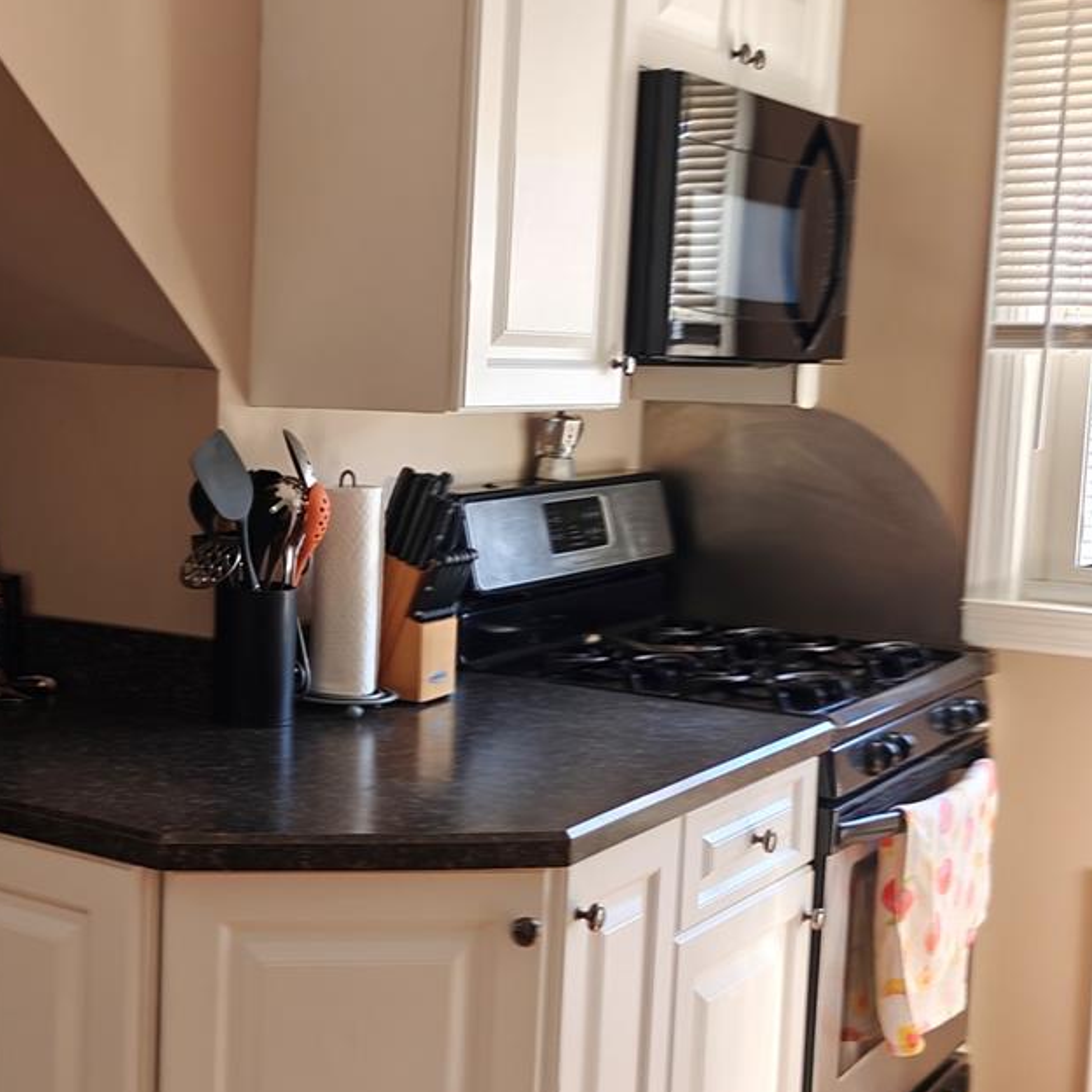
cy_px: 559
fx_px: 1785
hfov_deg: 32.3
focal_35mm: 50
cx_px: 101
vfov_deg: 34.0
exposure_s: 1/60
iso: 250
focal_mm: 6.06
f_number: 1.6
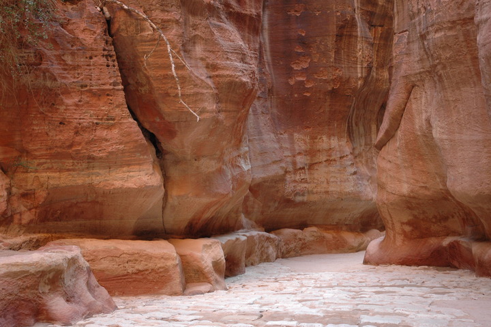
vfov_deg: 26.4
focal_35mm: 51
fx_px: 695
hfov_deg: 38.9
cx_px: 246
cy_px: 164
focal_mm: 34
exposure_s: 1/30
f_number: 4.2
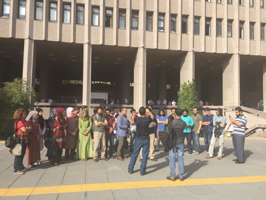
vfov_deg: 48.3
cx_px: 133
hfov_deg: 61.6
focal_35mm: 29
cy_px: 100
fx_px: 223
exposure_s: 1/1364
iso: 32
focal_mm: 4.15
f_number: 2.2
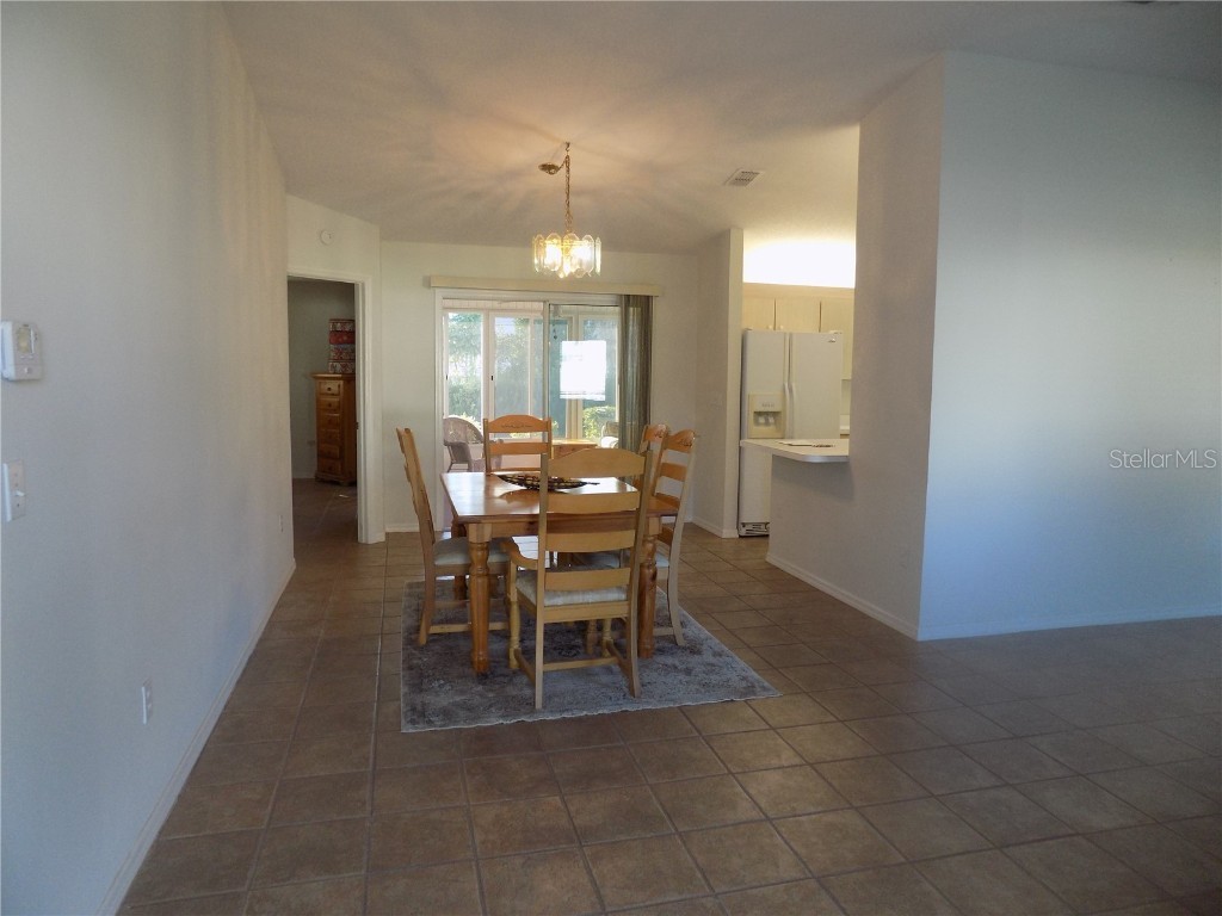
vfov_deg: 58.9
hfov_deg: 73.9
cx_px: 611
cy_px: 458
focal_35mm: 23
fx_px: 812
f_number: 3.1
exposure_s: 1/30
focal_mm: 4
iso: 140
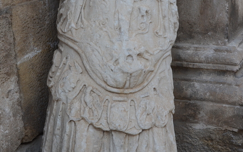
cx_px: 123
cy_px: 66
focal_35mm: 75
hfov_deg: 27.5
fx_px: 497
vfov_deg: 17.4
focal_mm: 32
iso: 320
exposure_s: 1/250
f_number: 8
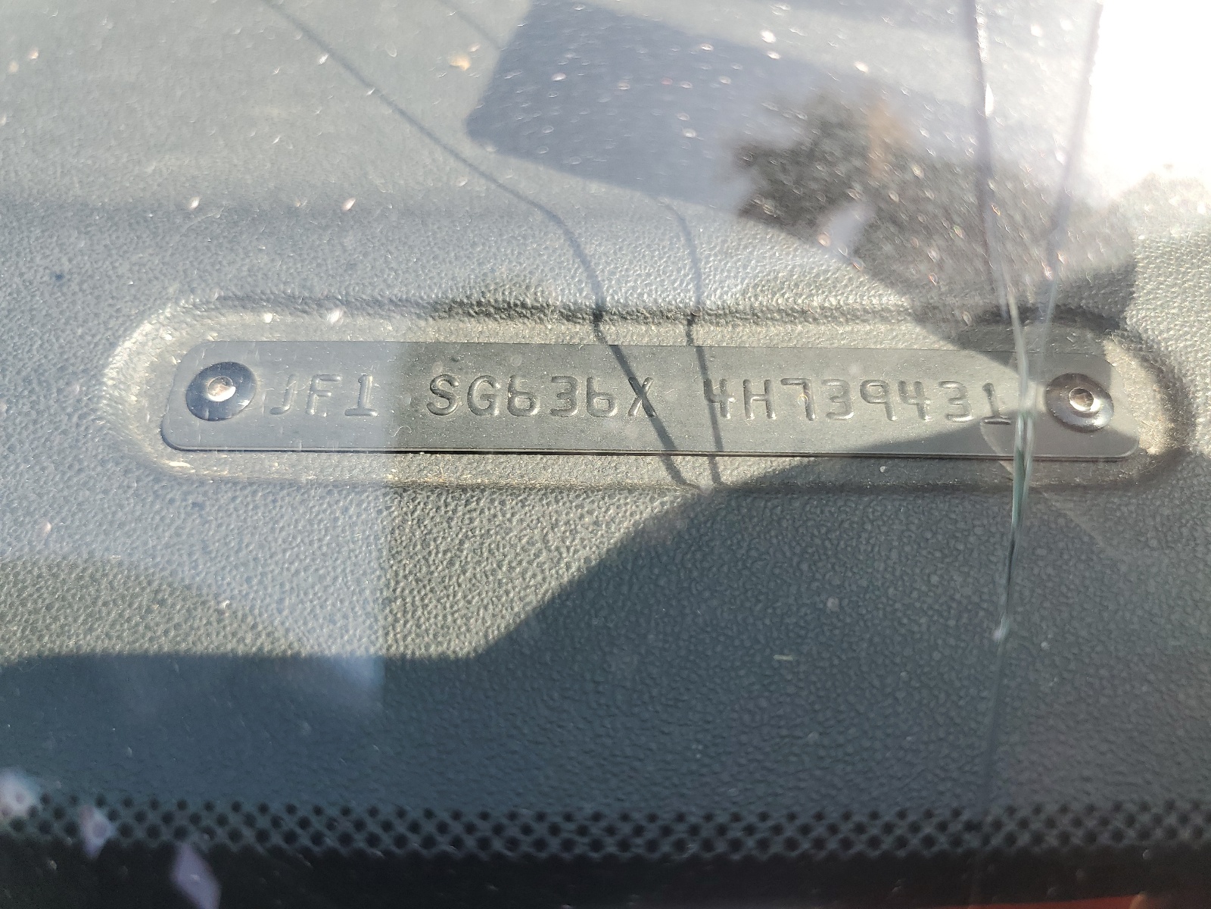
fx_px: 910
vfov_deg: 53.1
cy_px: 454
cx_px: 606
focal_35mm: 26
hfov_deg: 67.3
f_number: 1.5
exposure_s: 1/476
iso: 50
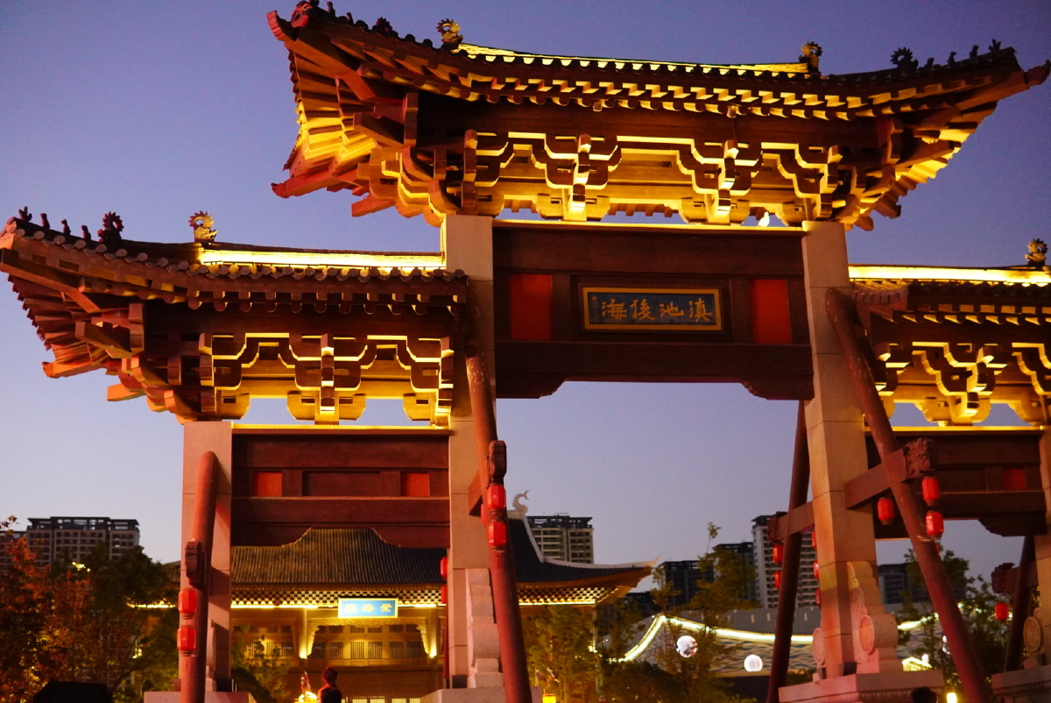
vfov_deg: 29.9
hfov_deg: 43.6
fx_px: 1315
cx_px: 526
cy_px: 352
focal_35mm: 45
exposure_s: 1/50
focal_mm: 30
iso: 4000
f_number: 2.2
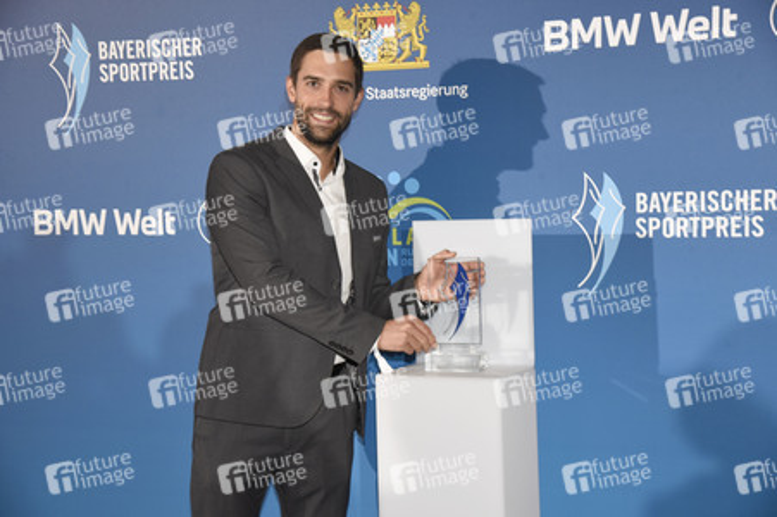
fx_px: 1402
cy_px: 258
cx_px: 388
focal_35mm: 65
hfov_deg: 31.0
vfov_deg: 20.9
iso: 2500
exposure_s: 1/80
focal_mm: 65
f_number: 6.3
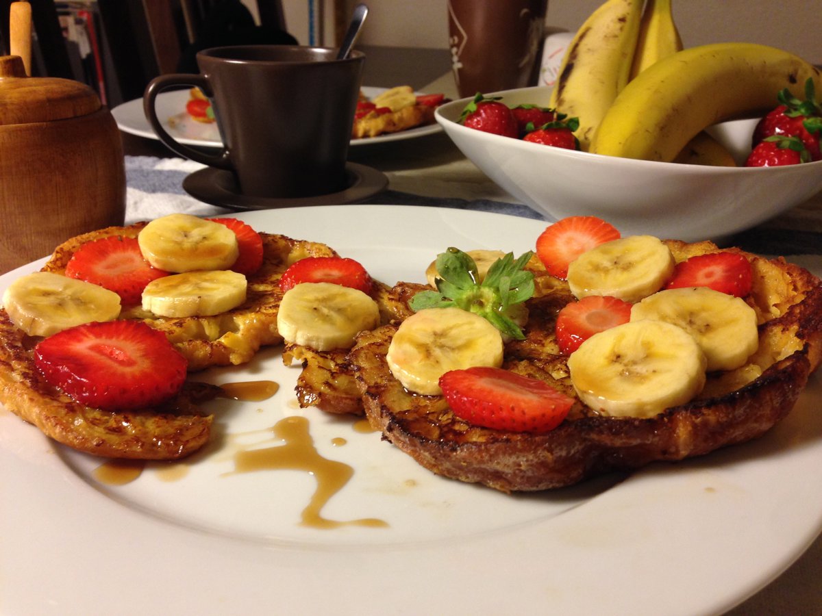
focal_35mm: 33
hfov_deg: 55.4
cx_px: 411
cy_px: 308
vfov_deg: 42.9
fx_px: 784
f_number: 2.4
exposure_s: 1/20
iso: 100
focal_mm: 4.12
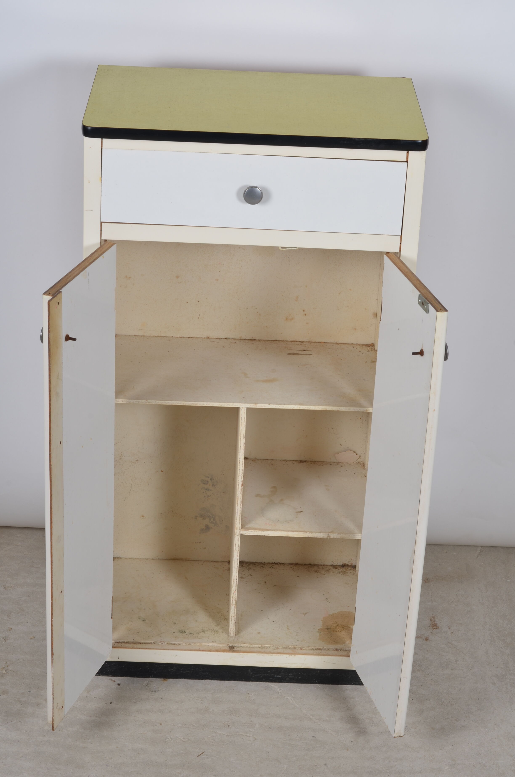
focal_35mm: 75
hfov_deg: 18.1
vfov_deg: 27.0
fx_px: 1617
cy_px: 388
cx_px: 258
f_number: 14
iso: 100
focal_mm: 50
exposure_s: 1/125
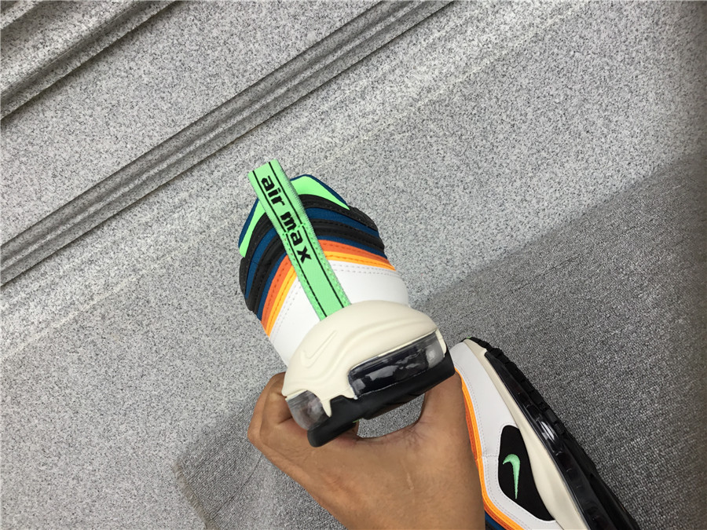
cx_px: 354
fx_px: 633
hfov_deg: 58.4
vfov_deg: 45.4
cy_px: 265
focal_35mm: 31
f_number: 2.4
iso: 32
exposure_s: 1/100
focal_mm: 3.3
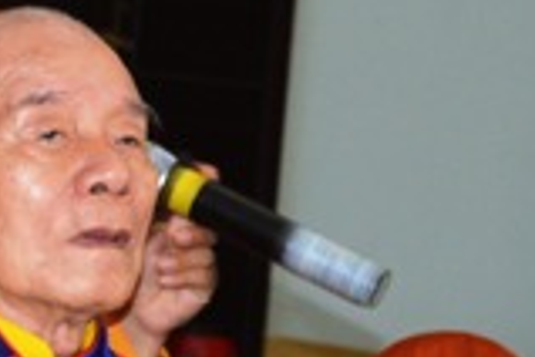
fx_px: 3596
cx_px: -24
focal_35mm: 242
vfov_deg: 5.7
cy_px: 310
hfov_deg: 8.5
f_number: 5.3
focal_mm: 40
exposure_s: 1/60
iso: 800
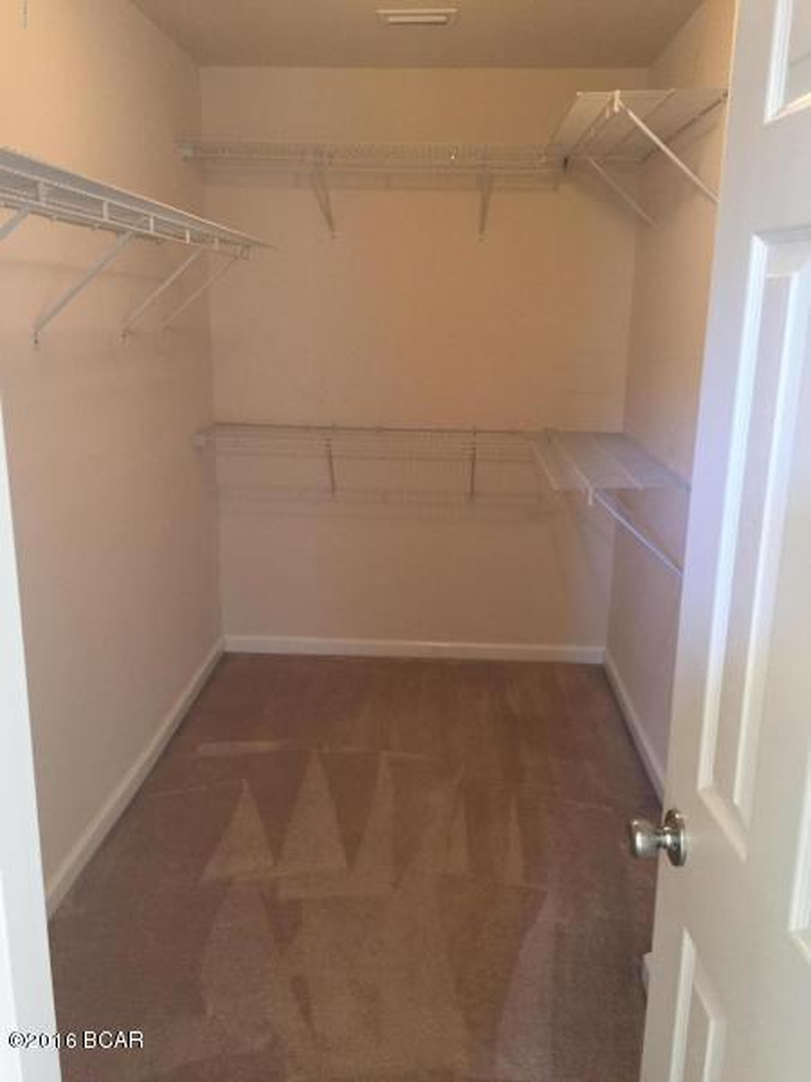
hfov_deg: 48.2
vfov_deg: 61.7
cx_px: 406
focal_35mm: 29
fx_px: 906
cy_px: 541
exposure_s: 1/30
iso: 200
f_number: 2.2
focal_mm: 4.15
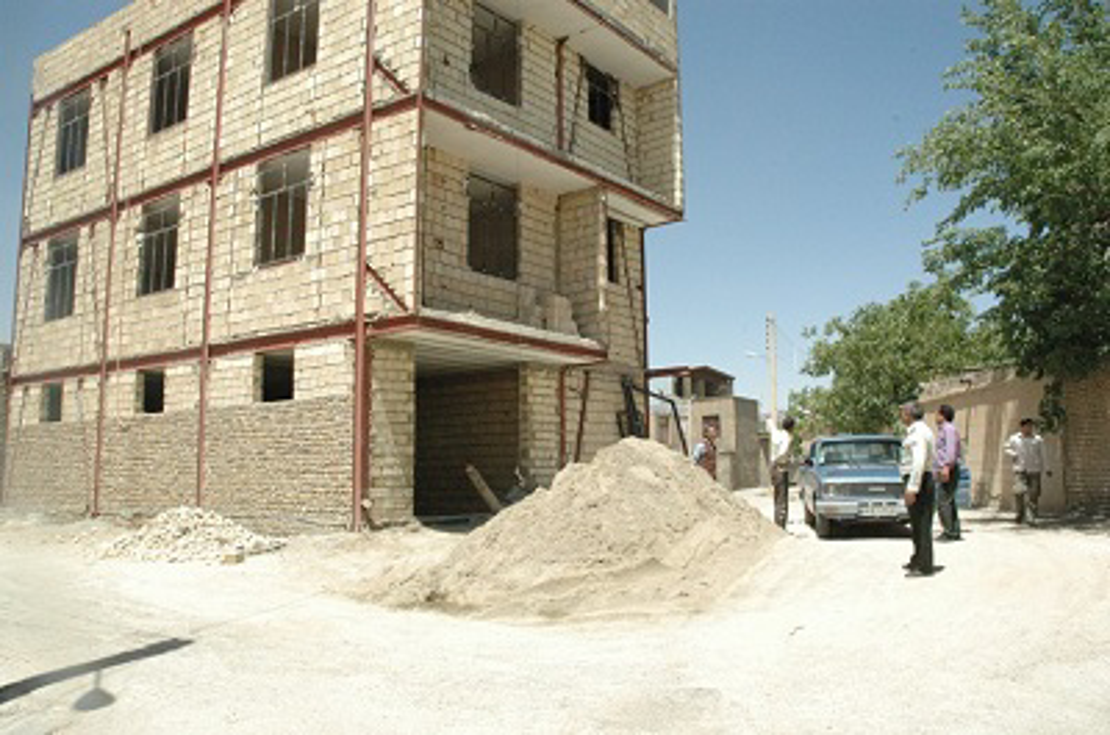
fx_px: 831
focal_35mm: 27
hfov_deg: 67.5
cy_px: 368
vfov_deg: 47.7
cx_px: 555
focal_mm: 18
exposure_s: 1/500
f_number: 18
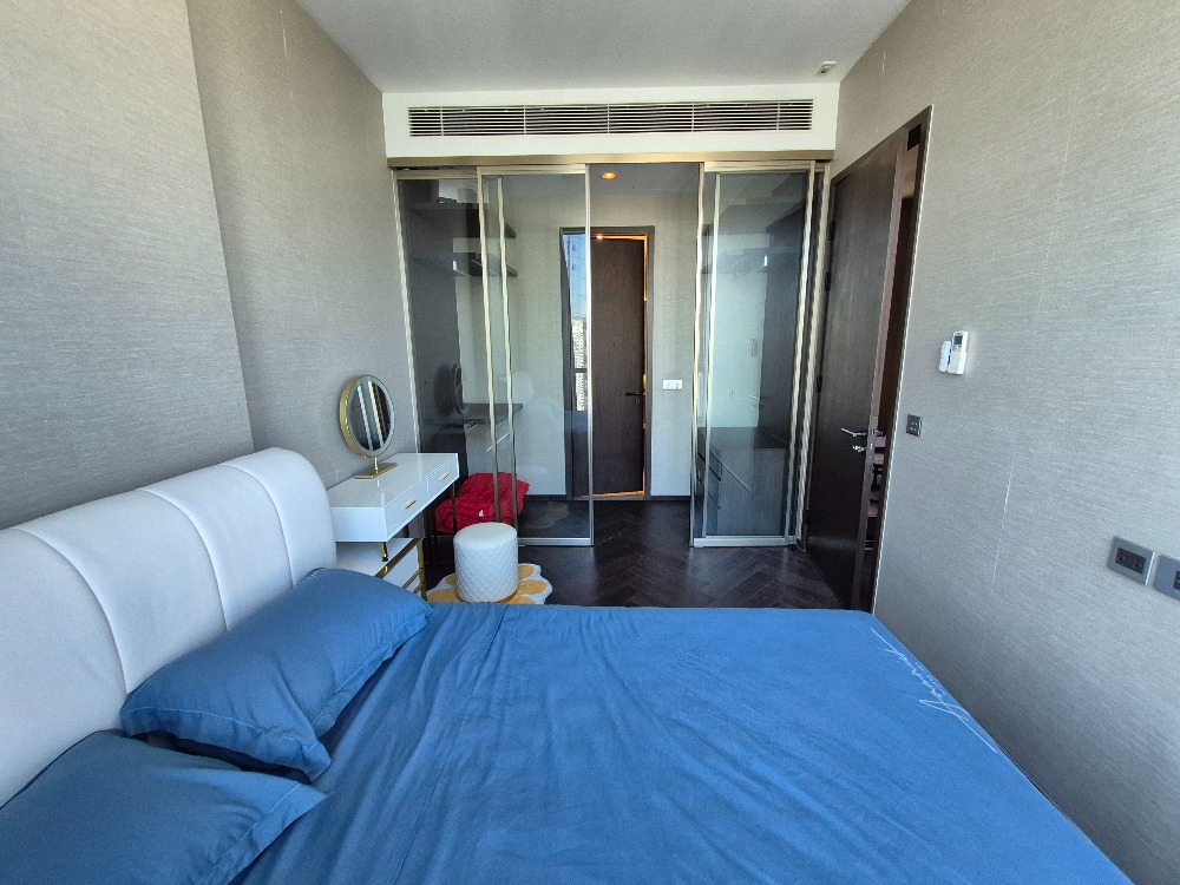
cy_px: 442
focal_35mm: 13
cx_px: 590
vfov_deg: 89.9
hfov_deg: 106.2
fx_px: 443
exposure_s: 1/50
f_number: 2.2
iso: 250
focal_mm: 1.74
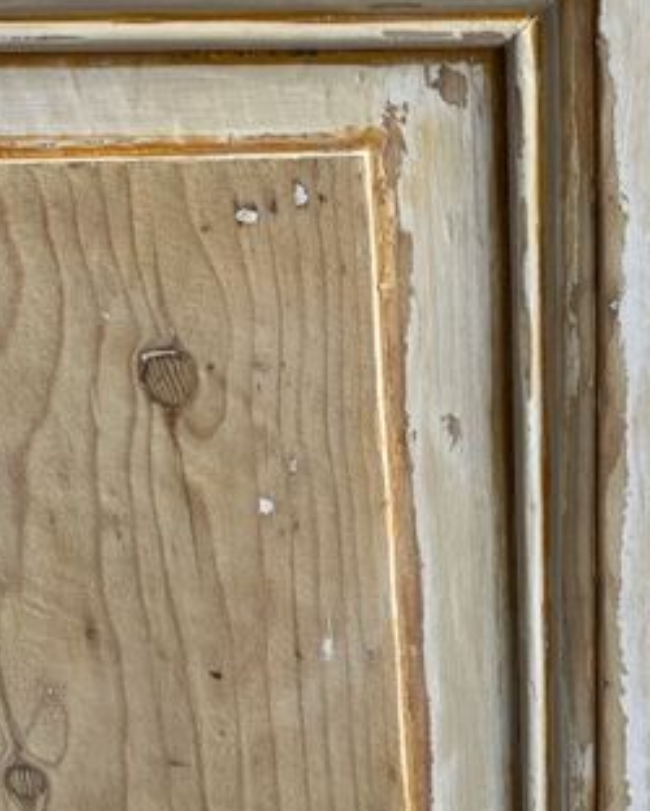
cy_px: 78
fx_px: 1249
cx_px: 567
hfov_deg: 28.2
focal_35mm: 52
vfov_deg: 34.0
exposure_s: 1/121
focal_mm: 5.1
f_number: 1.6
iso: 80
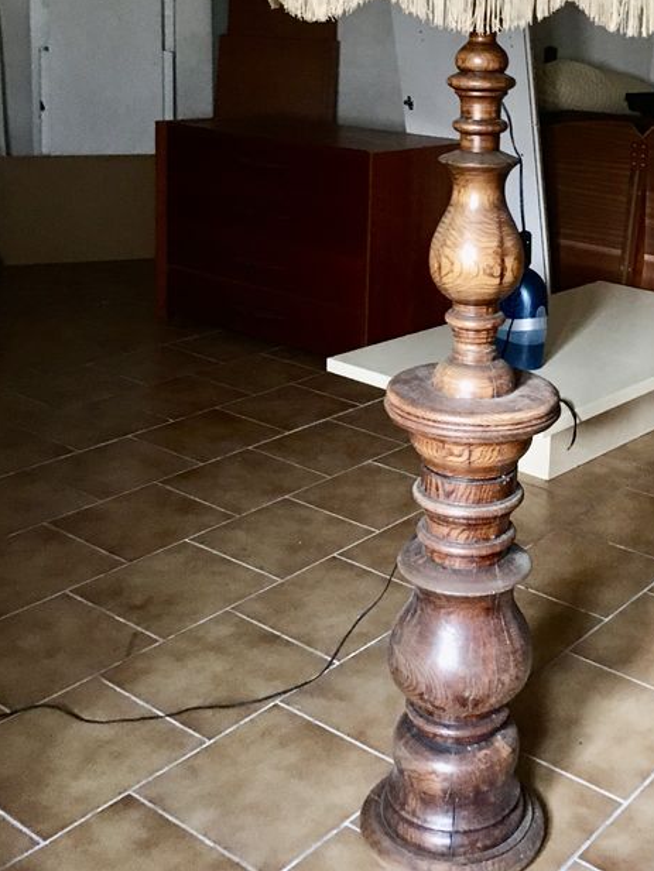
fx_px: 1184
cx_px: 503
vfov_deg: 39.2
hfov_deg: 30.3
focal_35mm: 47
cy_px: 200
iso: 125
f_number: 2.2
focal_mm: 4.15
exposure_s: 1/4
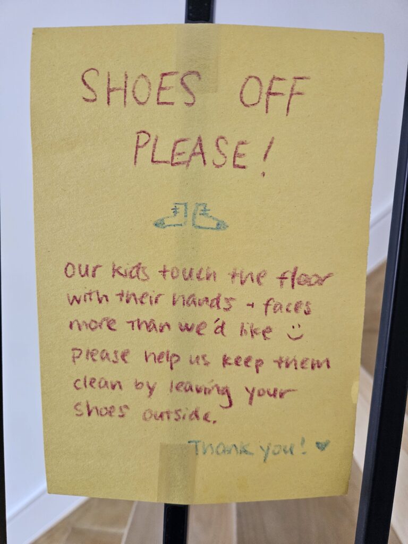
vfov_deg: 73.9
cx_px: 204
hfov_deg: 58.9
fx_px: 361
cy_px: 272
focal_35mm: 23
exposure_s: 1/120
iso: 800
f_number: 1.8
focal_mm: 5.4
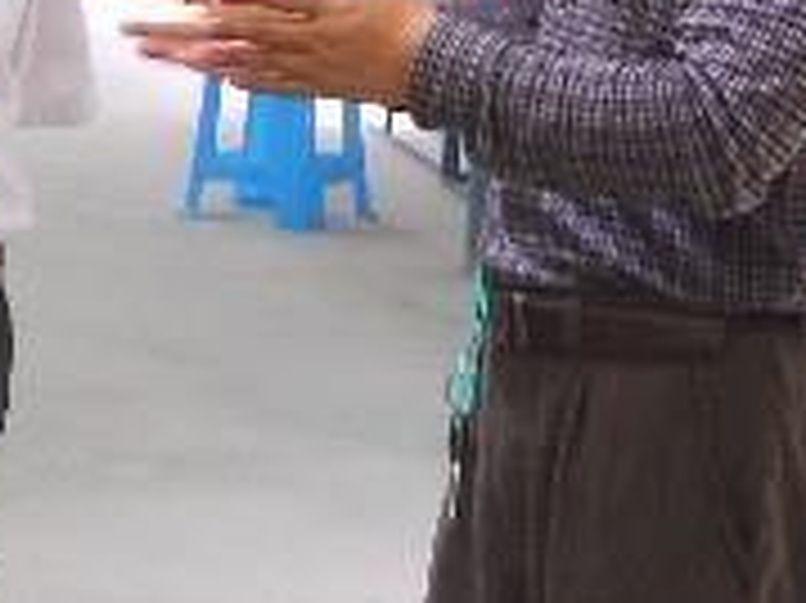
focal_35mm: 206
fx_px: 4793
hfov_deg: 9.6
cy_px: 428
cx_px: 437
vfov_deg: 7.2
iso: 80
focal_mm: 8.2
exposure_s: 1/30
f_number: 4.3
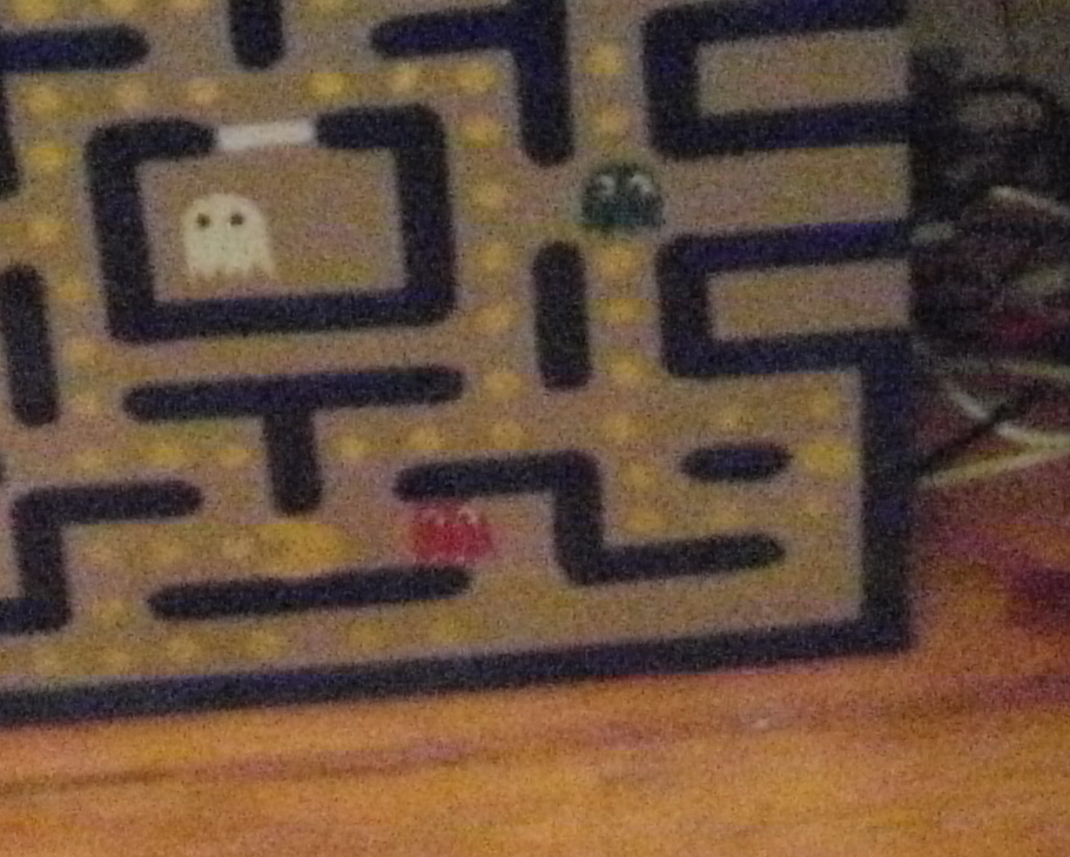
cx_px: 1042
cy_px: -360
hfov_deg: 12.5
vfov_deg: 9.8
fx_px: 4846
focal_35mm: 153
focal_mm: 6.3
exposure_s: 1/10
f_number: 3.5
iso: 1600
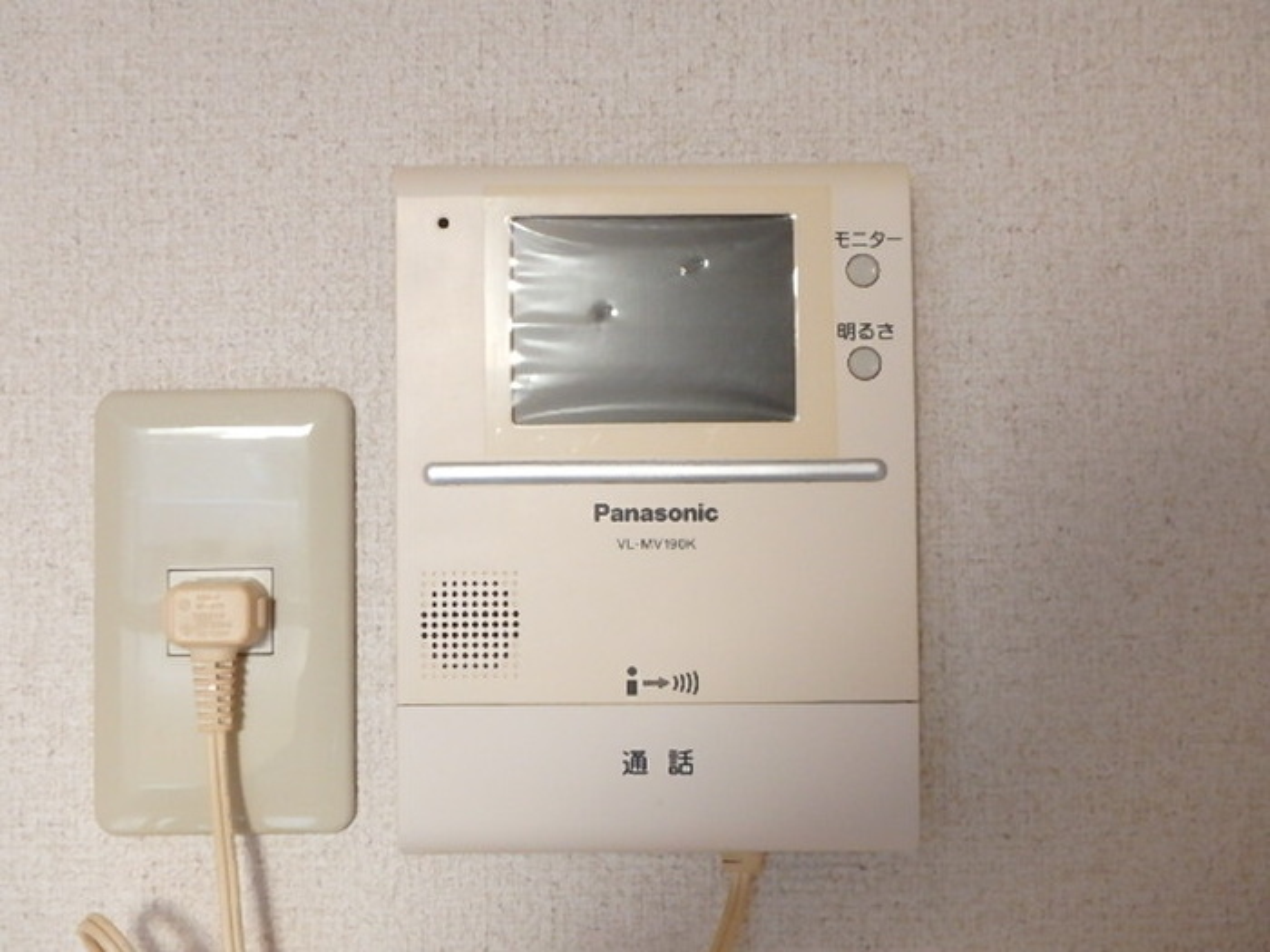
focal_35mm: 49
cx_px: 635
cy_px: 476
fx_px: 1798
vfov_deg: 29.7
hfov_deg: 38.9
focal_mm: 8.7
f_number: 5.2
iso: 800
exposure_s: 1/15
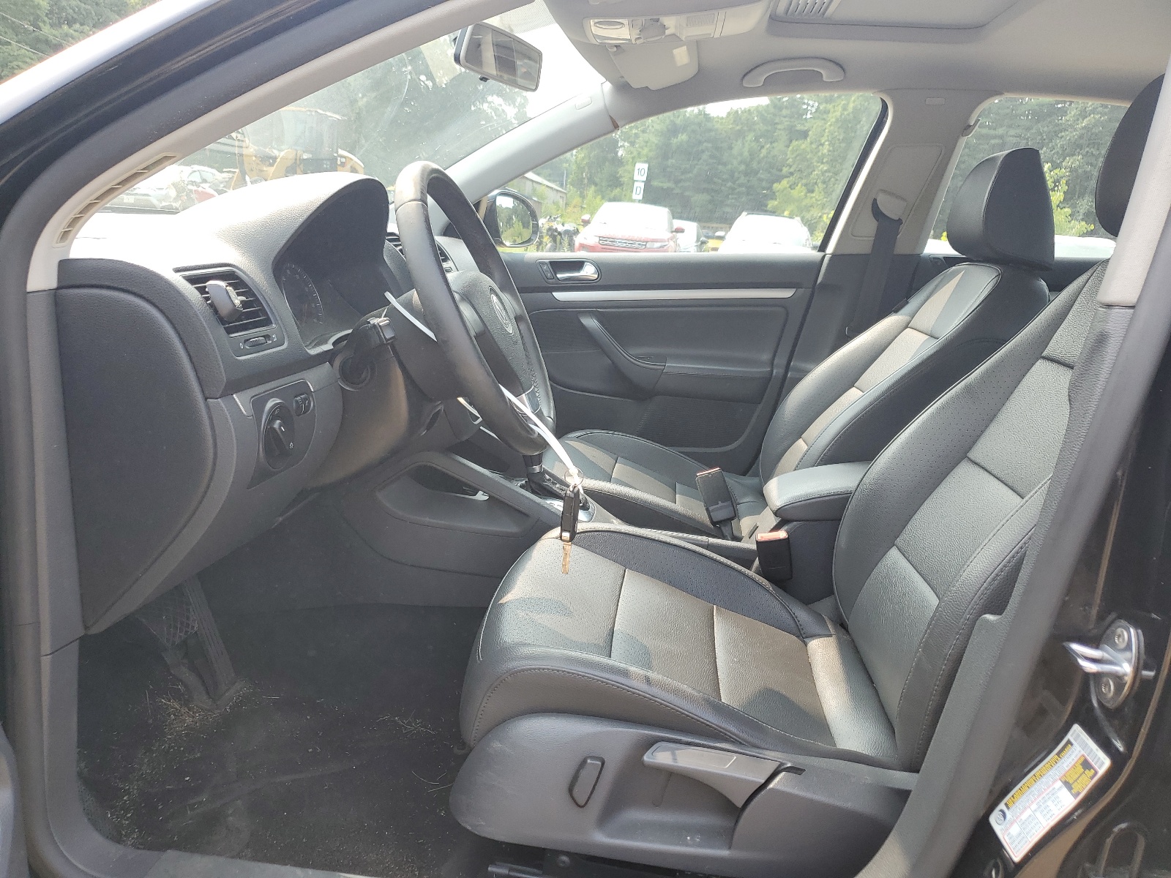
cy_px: 439
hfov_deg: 67.3
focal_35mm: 26
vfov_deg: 53.1
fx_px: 880
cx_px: 586
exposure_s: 1/417
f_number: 1.5
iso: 50
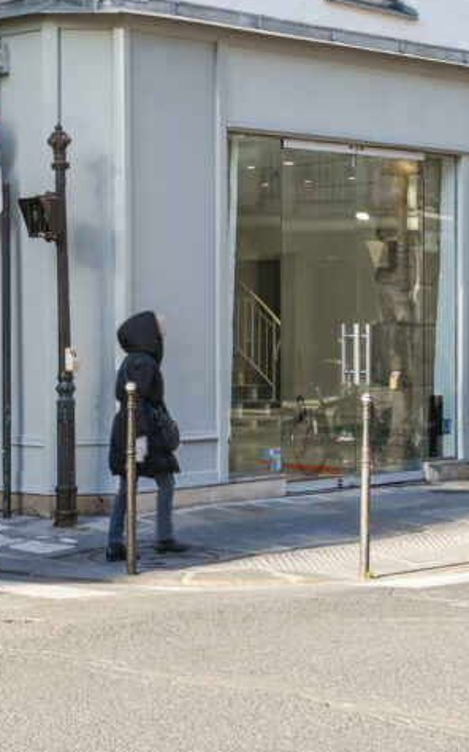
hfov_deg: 13.2
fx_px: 2026
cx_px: 230
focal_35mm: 99
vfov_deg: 20.9
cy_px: 267
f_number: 11
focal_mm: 30
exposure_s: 1/40
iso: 100
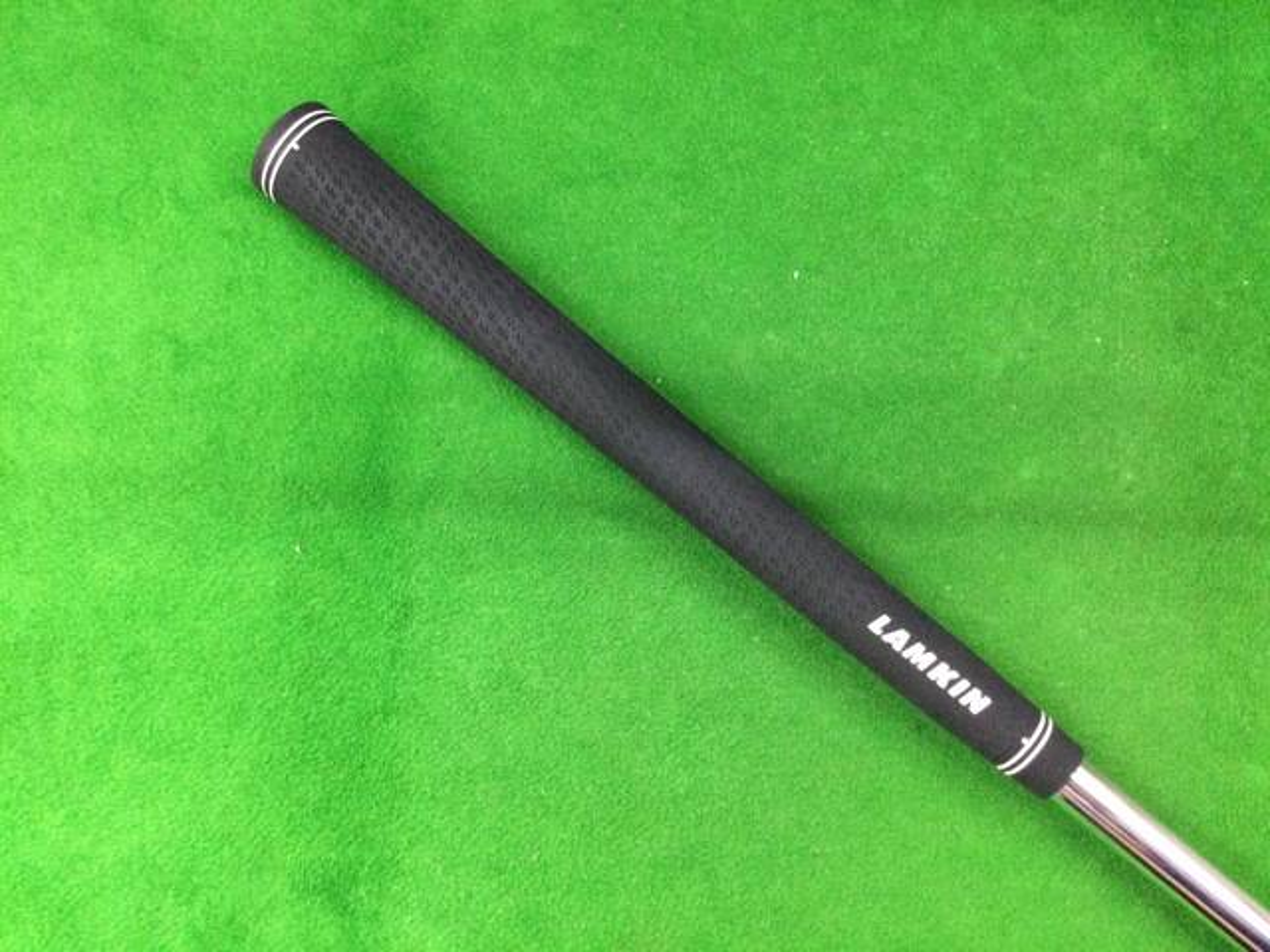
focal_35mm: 31
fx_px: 1137
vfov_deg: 45.4
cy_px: 476
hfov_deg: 58.4
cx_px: 635
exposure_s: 1/30
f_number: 2.4
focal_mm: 3.3
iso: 200
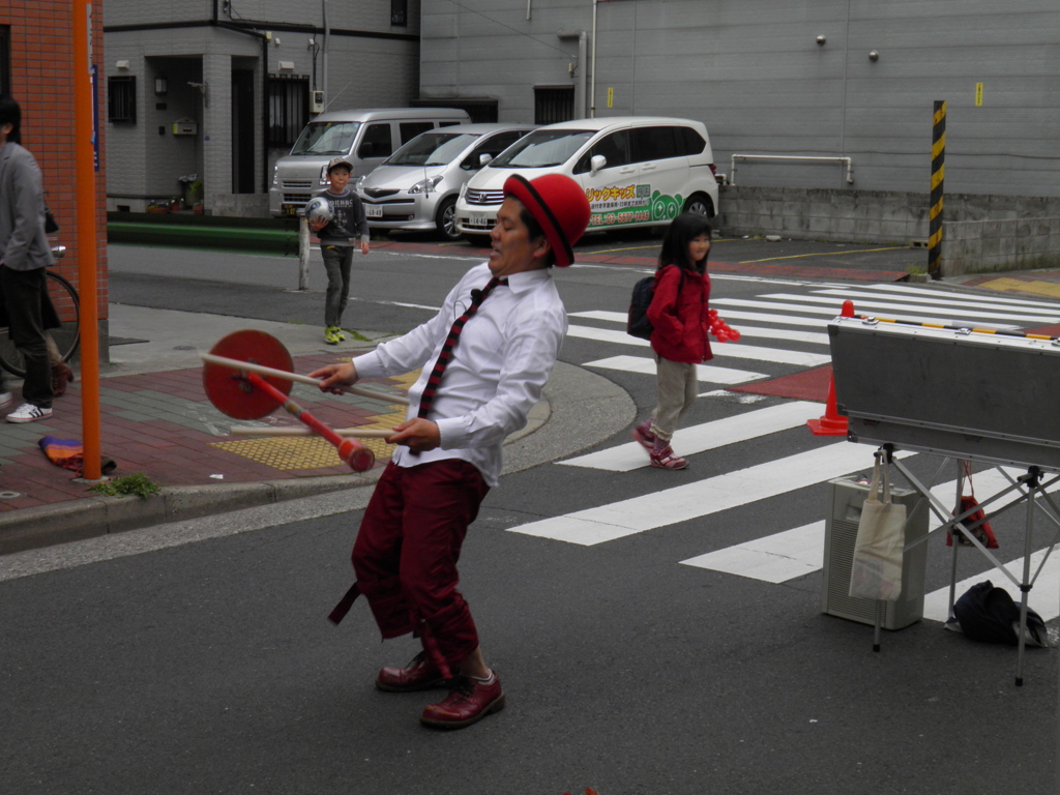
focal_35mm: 55
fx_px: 1684
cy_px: 398
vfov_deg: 26.6
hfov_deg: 34.9
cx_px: 530
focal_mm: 10
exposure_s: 1/80
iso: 100
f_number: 5.8
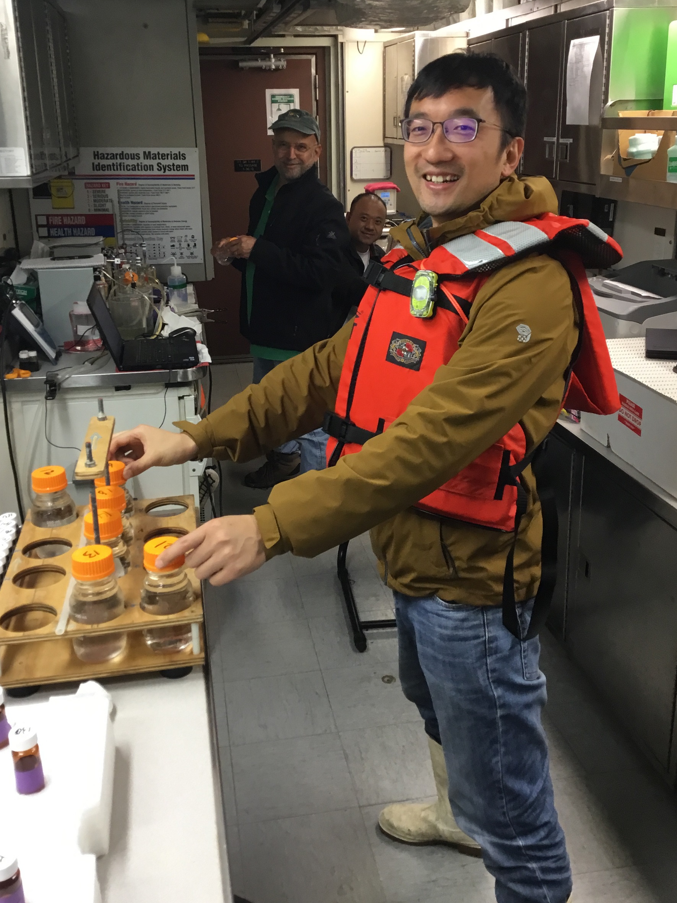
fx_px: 913
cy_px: 395
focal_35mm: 35
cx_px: 327
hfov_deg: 40.7
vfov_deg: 52.5
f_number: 2.4
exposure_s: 1/30
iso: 64
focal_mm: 3.3
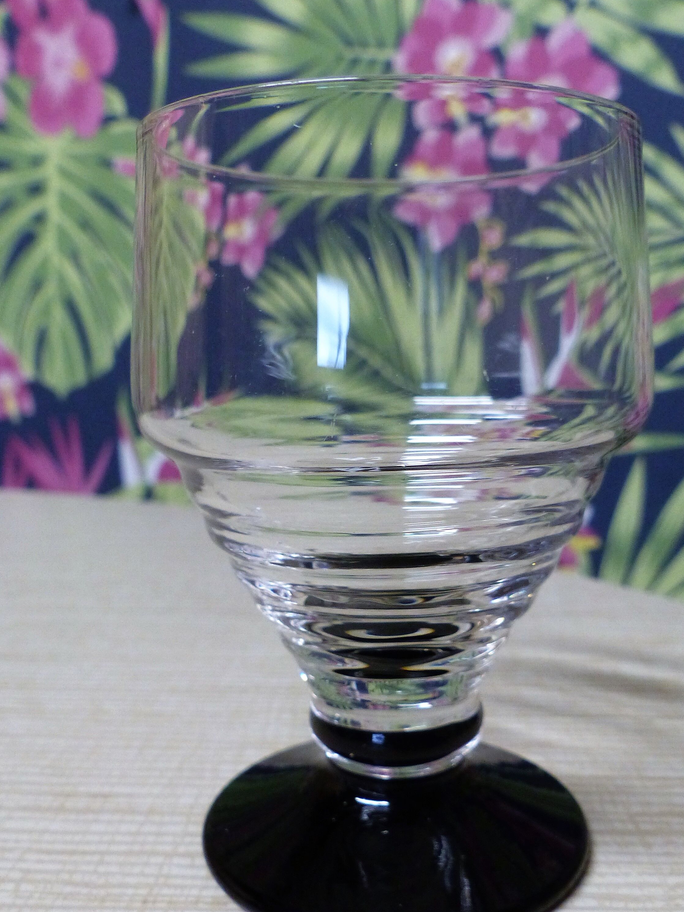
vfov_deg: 52.3
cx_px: 371
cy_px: 541
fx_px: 922
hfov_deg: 40.7
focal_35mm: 35
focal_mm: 4.5
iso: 400
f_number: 2.8
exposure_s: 1/30
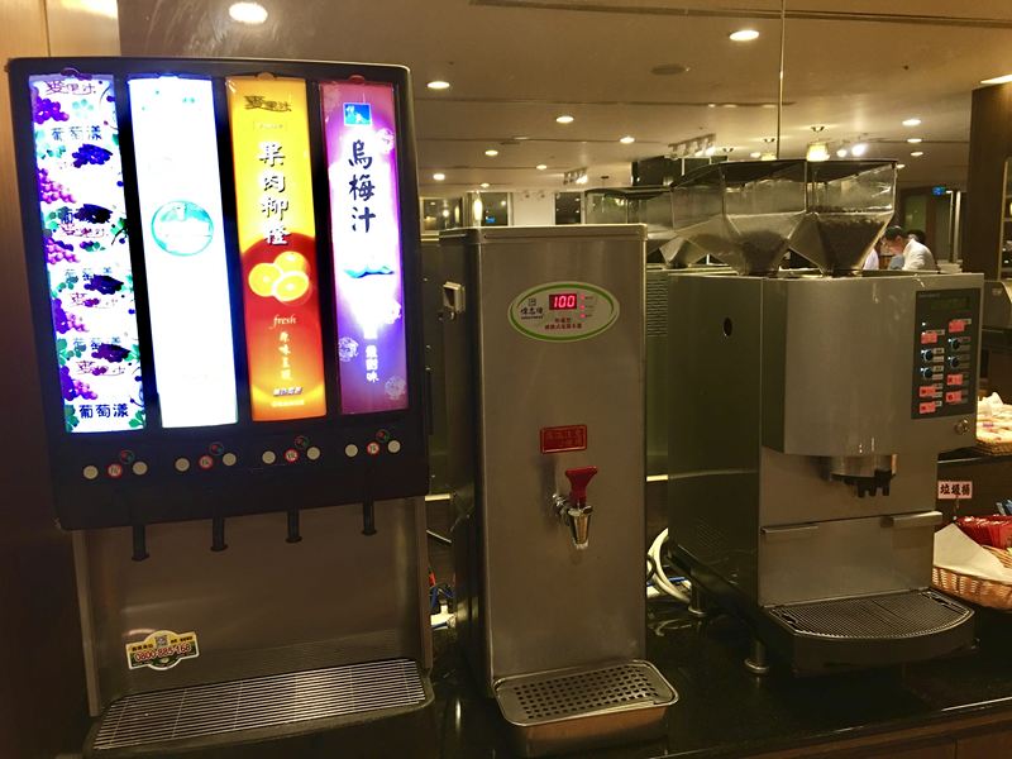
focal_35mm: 29
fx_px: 848
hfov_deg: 61.7
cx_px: 506
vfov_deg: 48.2
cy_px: 380
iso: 50
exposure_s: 1/15
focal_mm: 4.15
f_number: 2.2
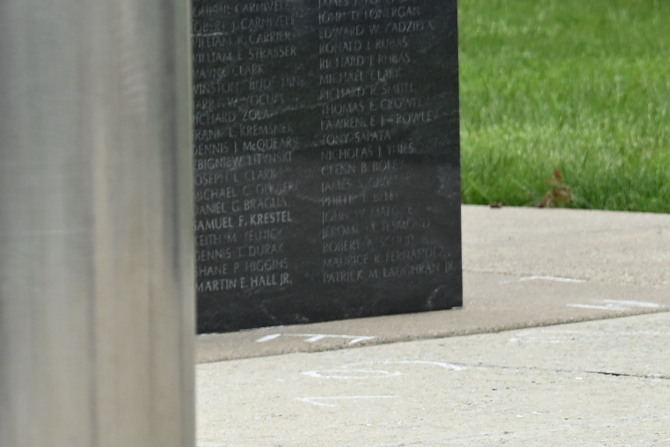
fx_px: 9677
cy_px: -350
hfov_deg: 3.9
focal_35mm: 520
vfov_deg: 2.6
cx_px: -1112
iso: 100
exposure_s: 1/400
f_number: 5.6
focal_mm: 96
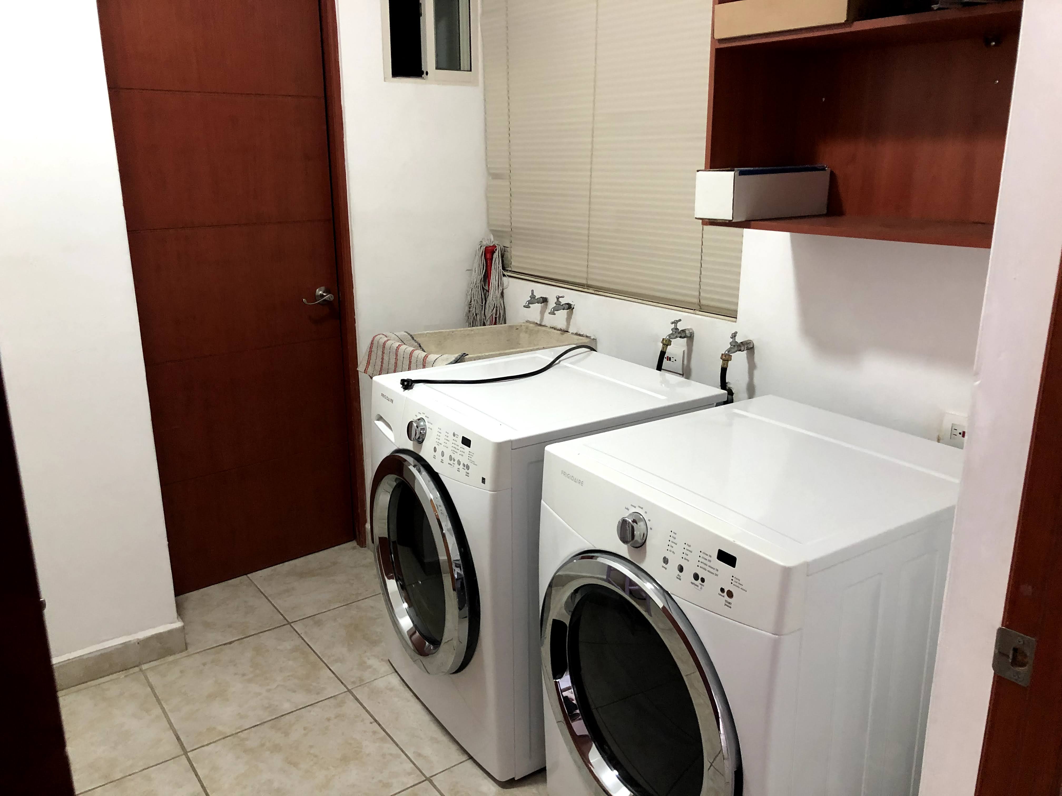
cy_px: 398
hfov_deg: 63.4
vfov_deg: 49.7
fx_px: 859
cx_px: 531
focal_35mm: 28
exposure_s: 1/15
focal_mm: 3.99
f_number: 1.8
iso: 80
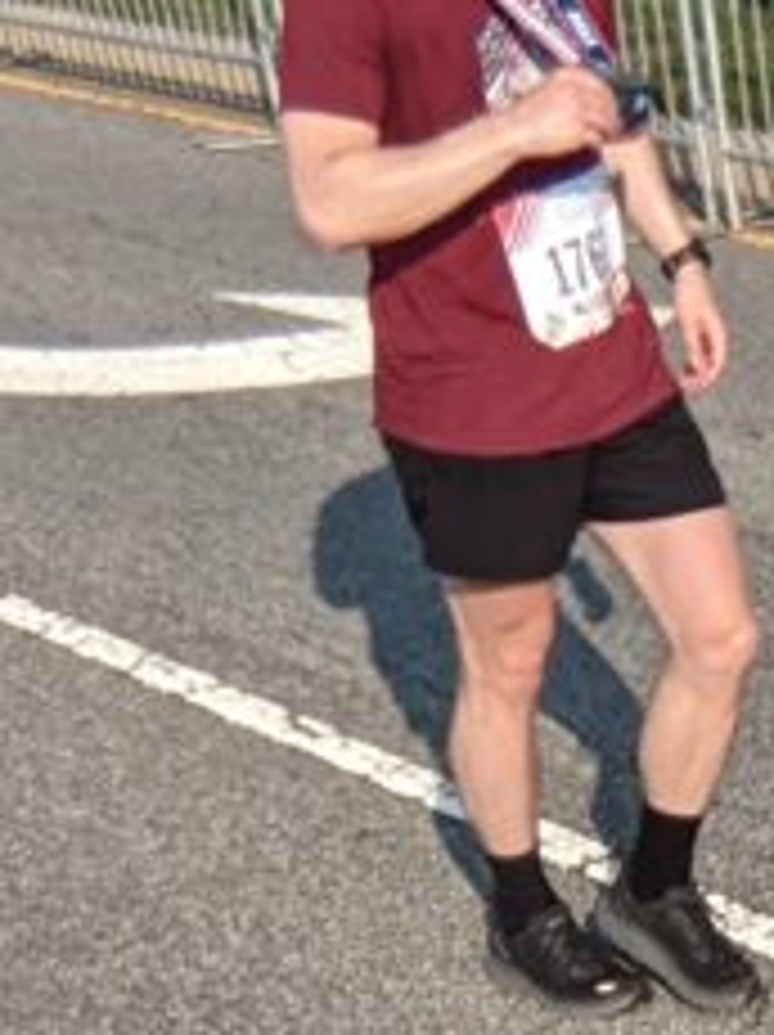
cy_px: 1359
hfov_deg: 12.7
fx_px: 3196
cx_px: 1332
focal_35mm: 107
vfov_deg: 17.2
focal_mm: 2.51
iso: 39
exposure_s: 1/1292
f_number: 2
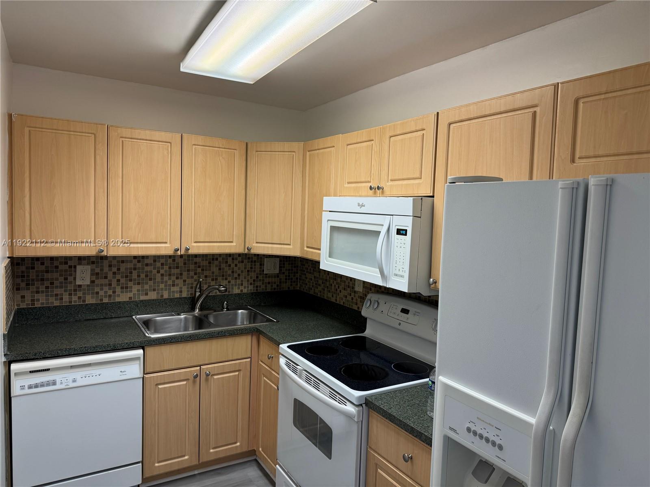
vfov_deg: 56.8
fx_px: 451
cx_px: 325
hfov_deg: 71.6
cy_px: 244
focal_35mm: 24
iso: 100
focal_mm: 6.76
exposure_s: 1/120
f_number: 1.78
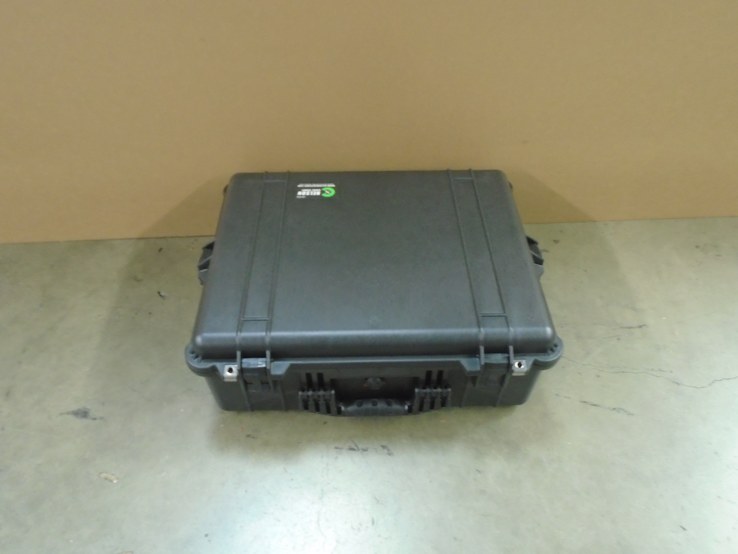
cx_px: 369
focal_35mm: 26
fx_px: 554
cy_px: 277
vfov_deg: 53.1
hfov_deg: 67.3
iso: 400
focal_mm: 4.6
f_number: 3.2
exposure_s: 1/6
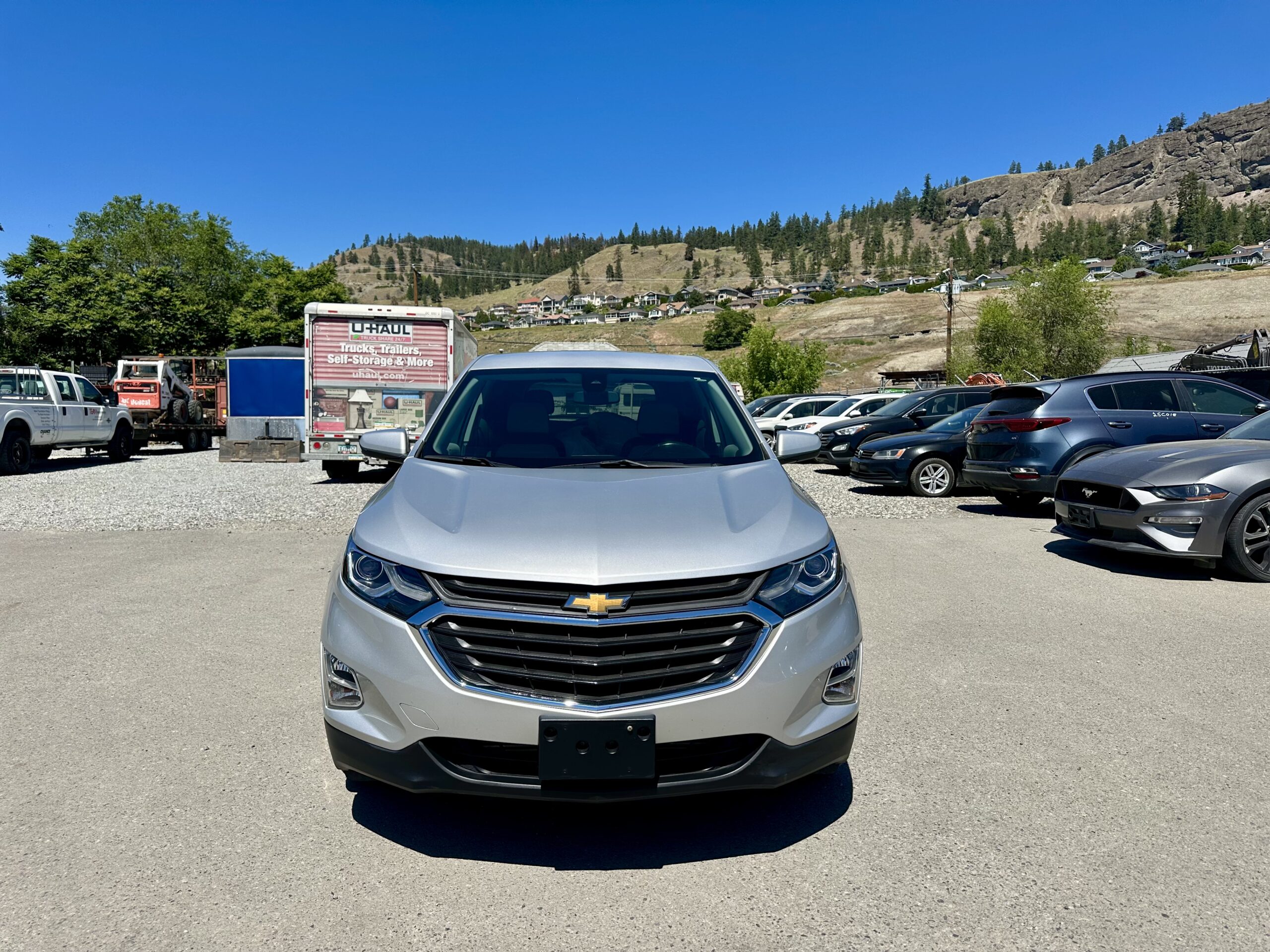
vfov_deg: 56.8
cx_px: 635
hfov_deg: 71.6
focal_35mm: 24
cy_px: 476
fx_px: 881
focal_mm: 6.86
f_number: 1.78
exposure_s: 1/5000
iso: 80
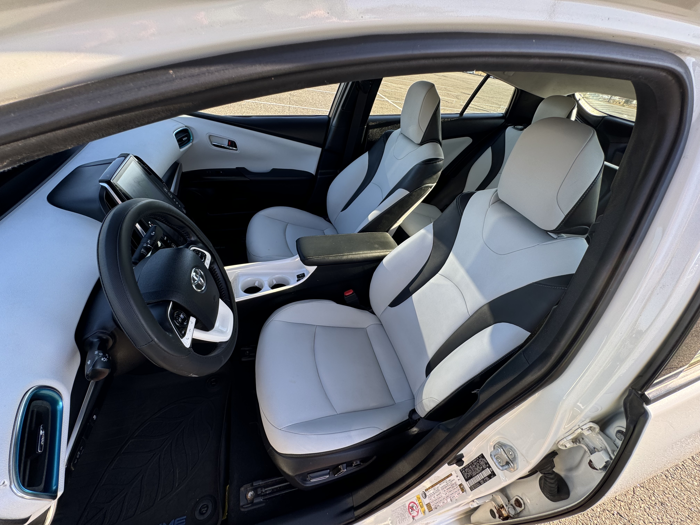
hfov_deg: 102.1
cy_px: 262
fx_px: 283
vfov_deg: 85.7
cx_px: 350
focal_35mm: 14
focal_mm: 2.22
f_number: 2.2
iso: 40
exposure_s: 1/121
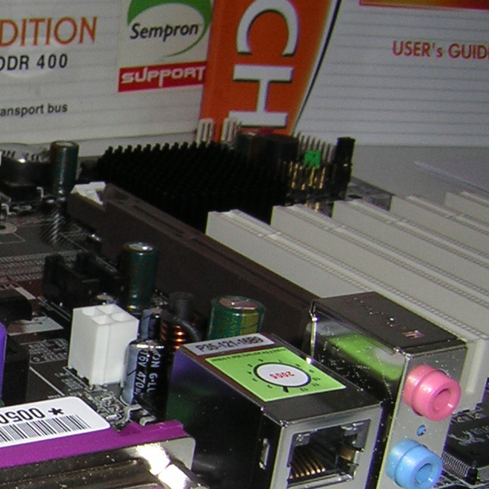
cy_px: 361
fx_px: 1279
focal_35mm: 80
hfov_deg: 20.7
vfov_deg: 21.5
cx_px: -38
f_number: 5.2
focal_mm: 4.7
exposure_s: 1/60.1
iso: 50
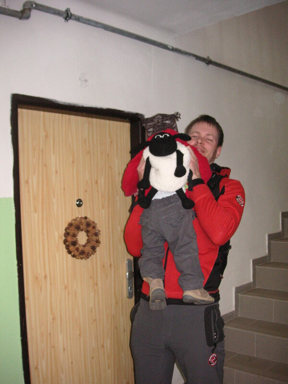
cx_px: 144
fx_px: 410
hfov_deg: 38.7
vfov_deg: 50.1
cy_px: 192
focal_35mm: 37
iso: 160
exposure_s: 1/45
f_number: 2.8
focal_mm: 6.1
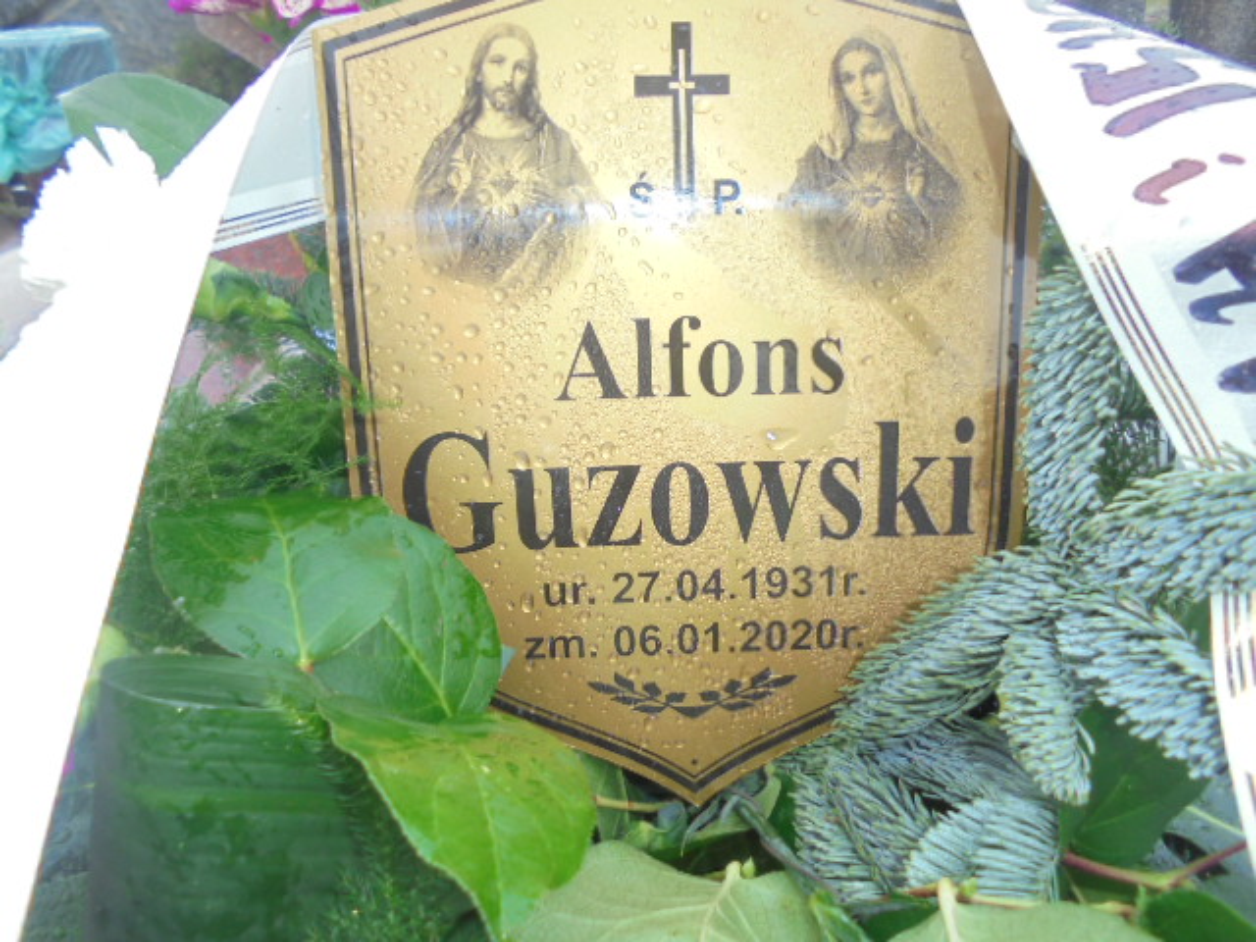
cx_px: 628
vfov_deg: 53.1
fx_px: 943
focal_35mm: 26
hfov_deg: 67.3
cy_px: 471
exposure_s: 1/50
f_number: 3.5
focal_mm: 4.6
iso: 100
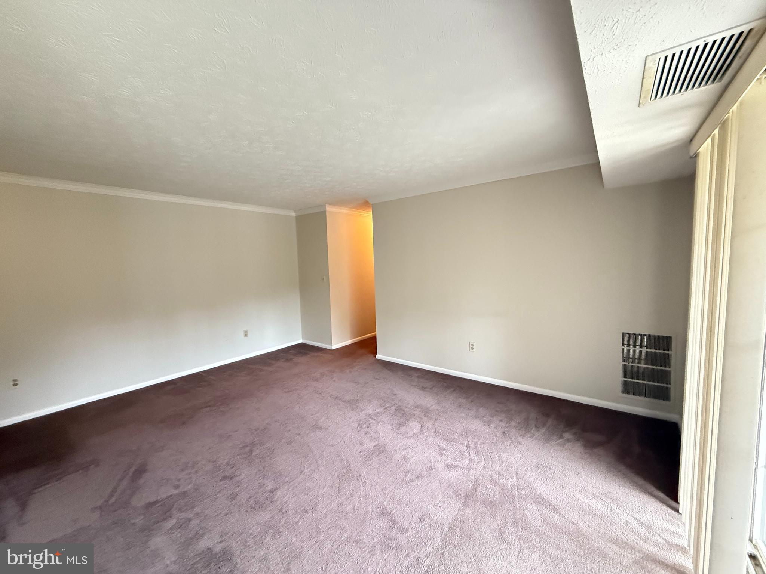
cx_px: 383
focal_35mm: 14
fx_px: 310
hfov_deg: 102.1
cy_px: 287
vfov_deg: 85.7
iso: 1000
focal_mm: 2.22
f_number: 2.2
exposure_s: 1/60
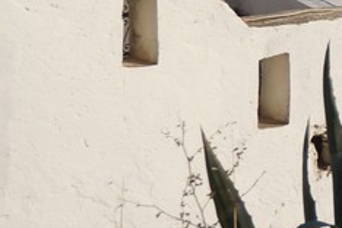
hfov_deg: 7.8
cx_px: 661
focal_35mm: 255
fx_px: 2418
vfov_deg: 5.2
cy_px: -339
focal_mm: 33
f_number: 5
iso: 100
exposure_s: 1/1250
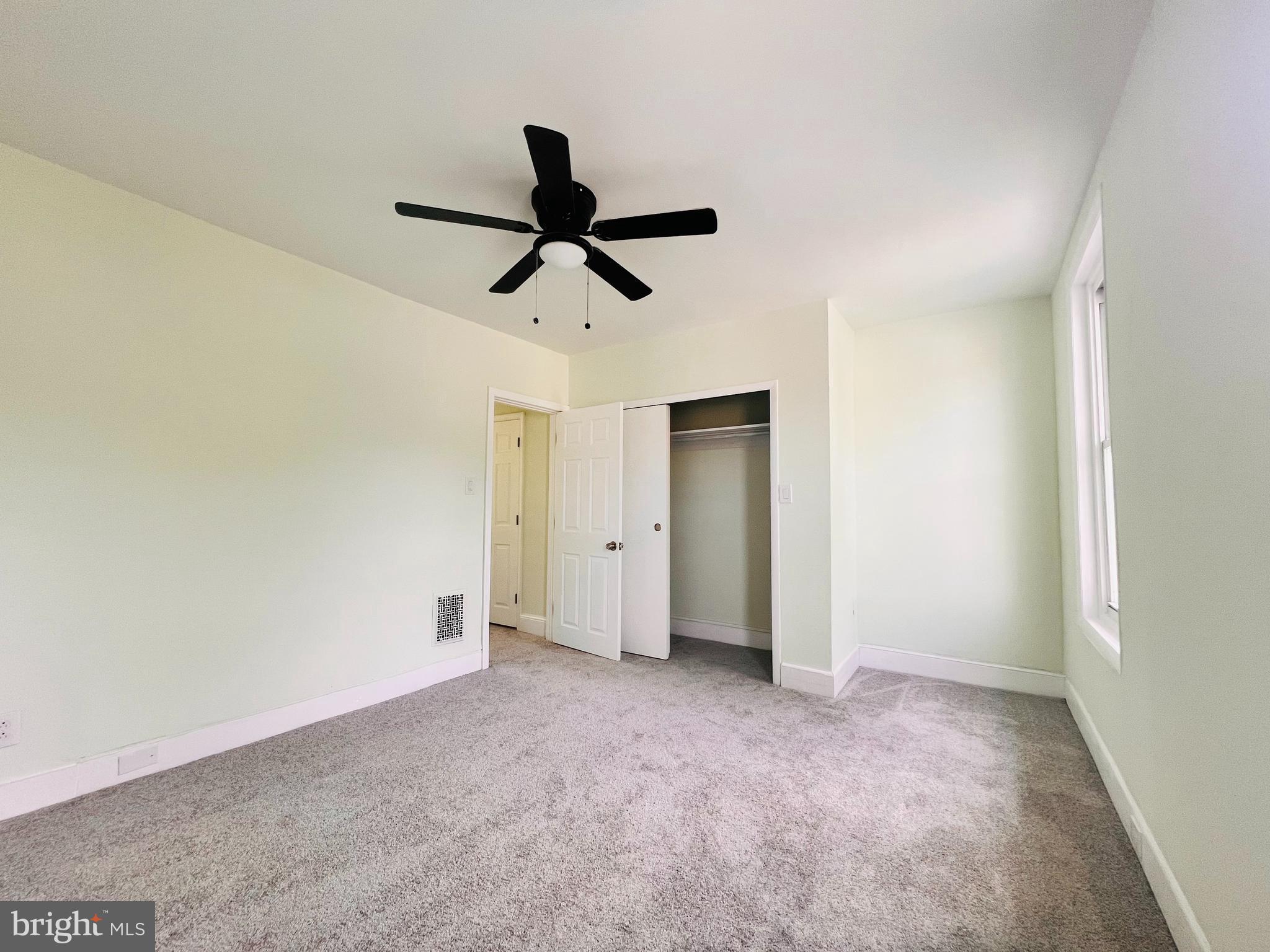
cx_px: 635
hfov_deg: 106.2
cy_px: 476
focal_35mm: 13
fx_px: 477
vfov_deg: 89.9
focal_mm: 1.57
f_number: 1.8
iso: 125
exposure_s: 1/120
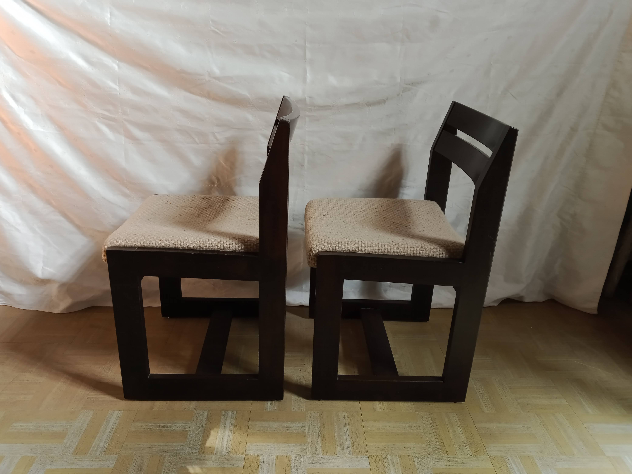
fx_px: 493
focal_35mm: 27
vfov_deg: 51.4
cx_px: 316
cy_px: 237
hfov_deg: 65.3
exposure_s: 1/33.3
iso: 215
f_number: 2
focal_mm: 3.54
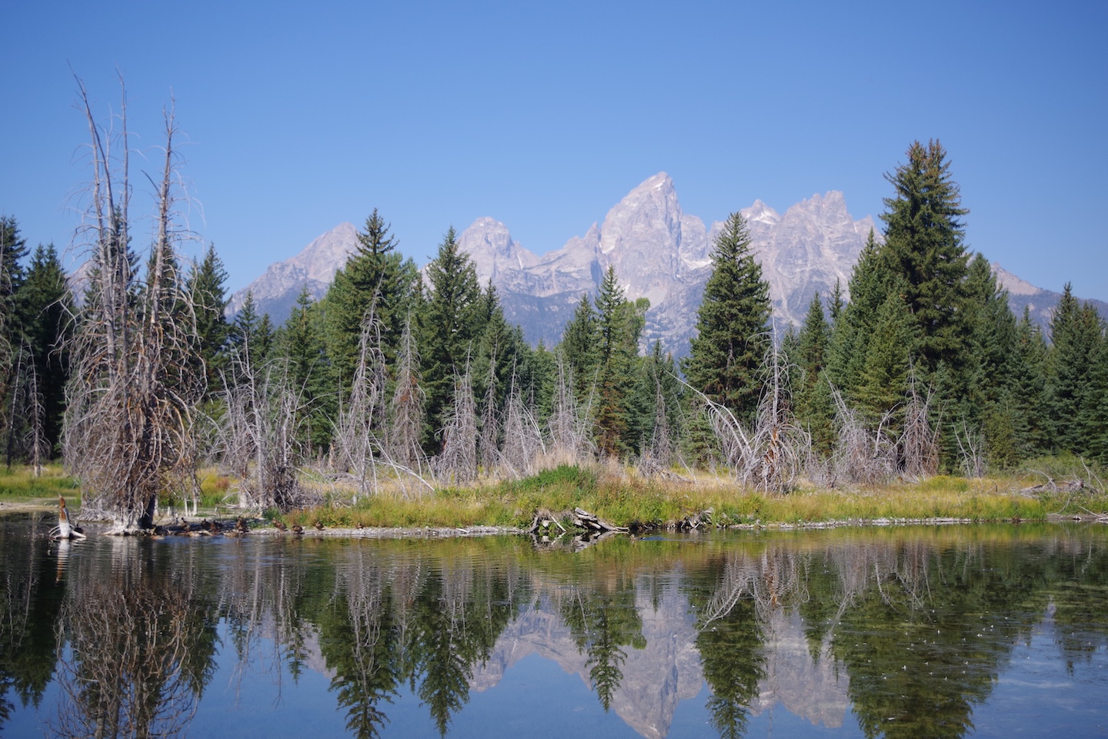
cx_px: 554
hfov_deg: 42.7
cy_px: 370
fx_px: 1416
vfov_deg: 29.2
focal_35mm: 46
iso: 100
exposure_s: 1/250
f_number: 4
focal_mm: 30.63
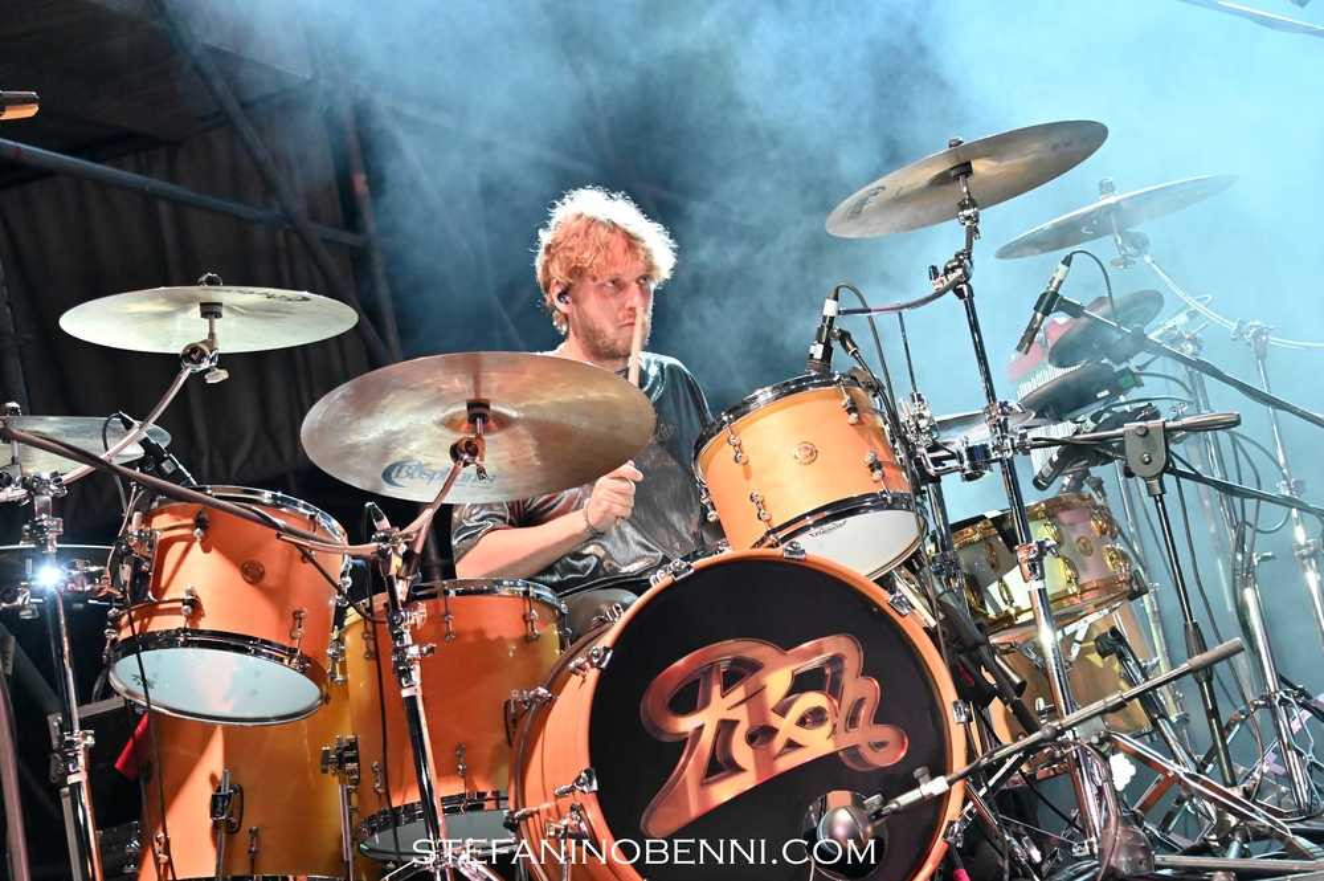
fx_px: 3381
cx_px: 662
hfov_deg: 22.2
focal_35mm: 92
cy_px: 440
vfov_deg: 14.8
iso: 11400
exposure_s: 1/320
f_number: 5.3
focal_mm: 92
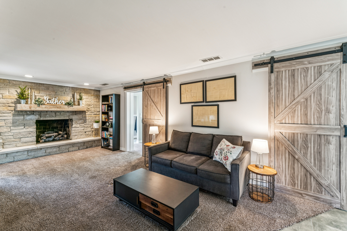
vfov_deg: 76.6
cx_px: 174
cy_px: 116
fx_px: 147
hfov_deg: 99.6
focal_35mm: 15
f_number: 13
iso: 400
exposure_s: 1/2
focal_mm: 15.2
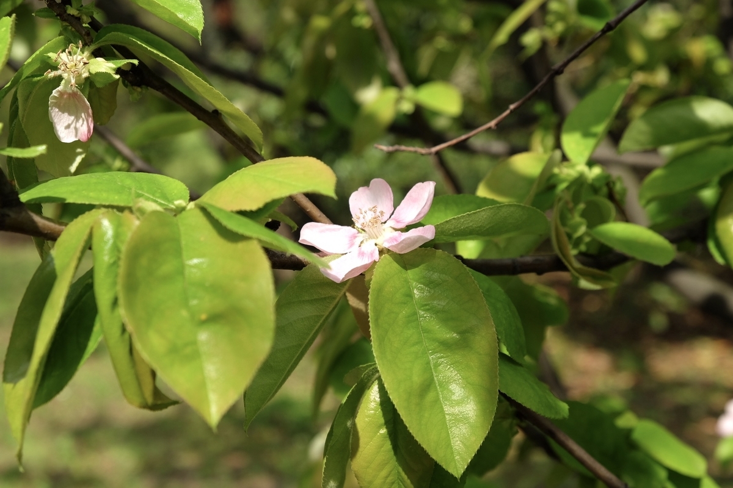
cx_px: 366
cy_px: 244
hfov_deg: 35.6
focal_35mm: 56
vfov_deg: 24.2
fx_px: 1140
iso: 200
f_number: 6.4
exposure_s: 1/400
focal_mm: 37.4
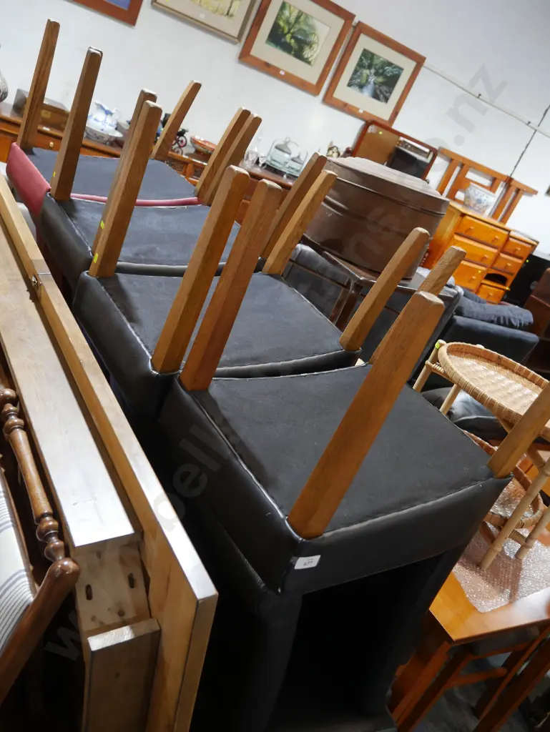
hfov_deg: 46.8
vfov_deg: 59.9
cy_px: 366
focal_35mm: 30
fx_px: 635
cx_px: 275
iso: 640
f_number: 3.6
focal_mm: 15
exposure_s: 1/60
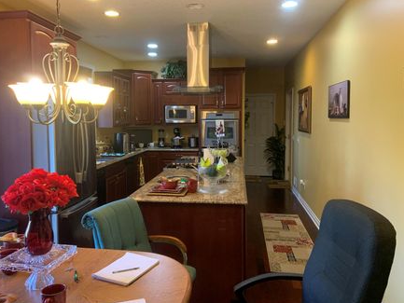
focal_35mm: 30
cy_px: 144
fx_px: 350
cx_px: 190
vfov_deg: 46.8
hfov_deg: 59.9
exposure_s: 1/60
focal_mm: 4.25
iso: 250
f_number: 1.8
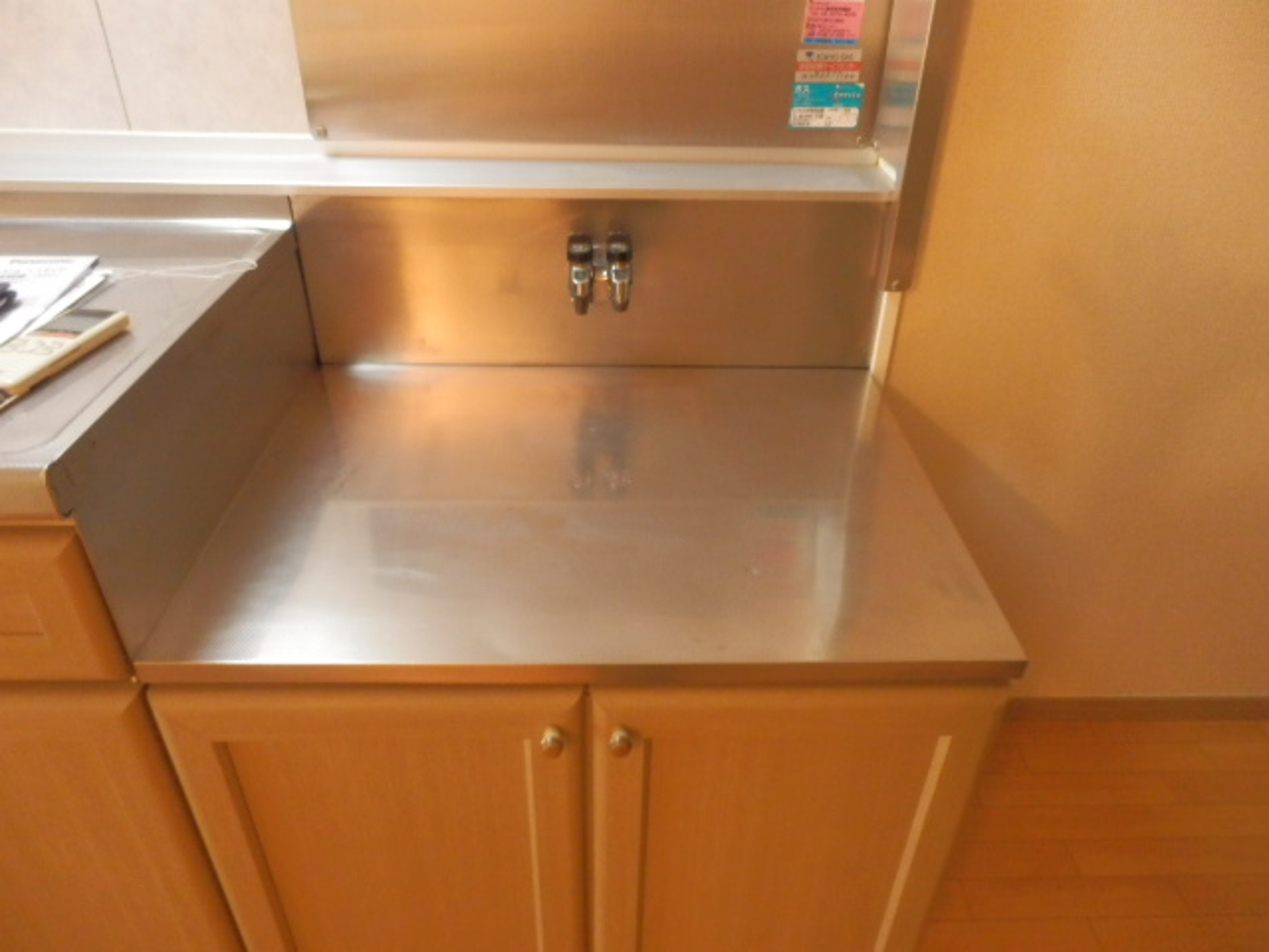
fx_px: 880
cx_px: 634
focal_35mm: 24
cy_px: 476
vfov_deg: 56.8
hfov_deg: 71.6
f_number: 3
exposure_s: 1/25
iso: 800
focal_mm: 4.2
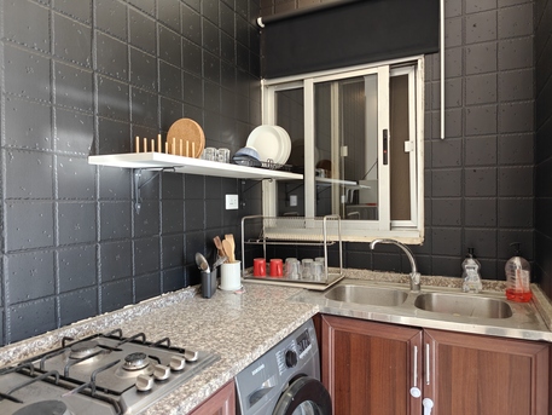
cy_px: 208
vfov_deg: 58.9
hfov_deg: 73.9
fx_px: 367
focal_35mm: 23
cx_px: 276
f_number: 1.6
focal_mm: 6.06
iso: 125
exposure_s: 1/216
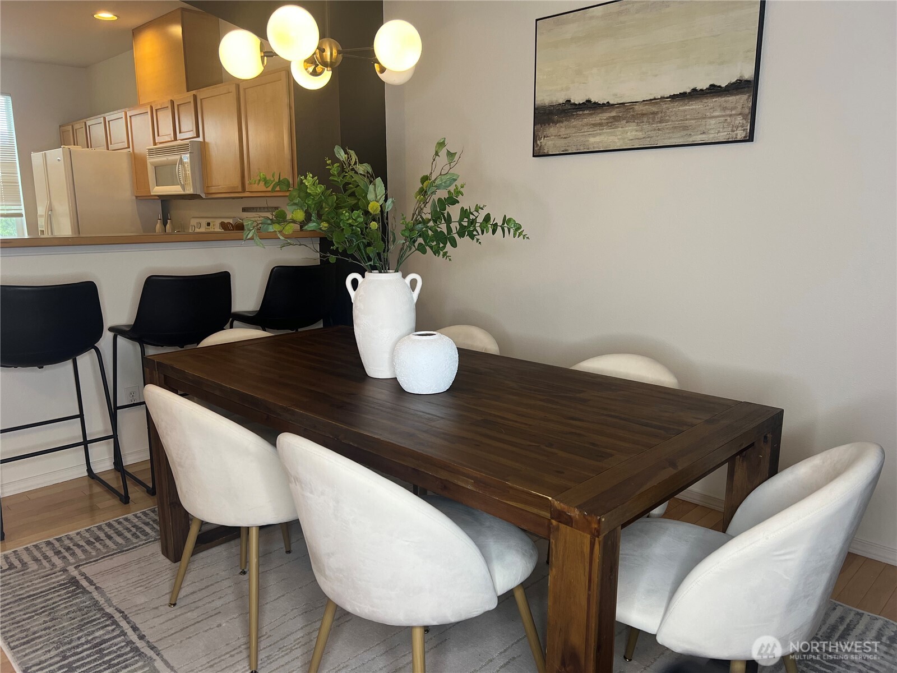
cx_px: 448
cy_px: 336
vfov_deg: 53.1
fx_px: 674
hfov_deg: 67.3
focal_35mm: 26
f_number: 1.5
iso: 100
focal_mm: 5.7
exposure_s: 1/120
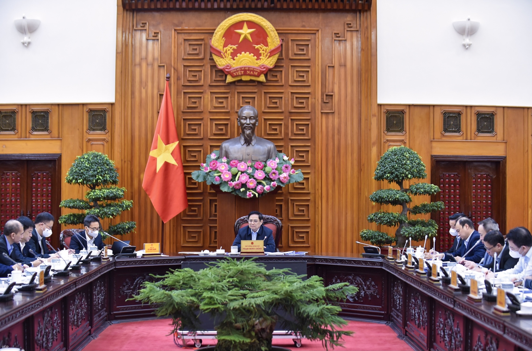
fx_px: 1032
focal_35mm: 70
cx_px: 266
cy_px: 176
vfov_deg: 19.3
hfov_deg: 28.9
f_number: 3.2
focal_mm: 70
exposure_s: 1/160
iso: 2500
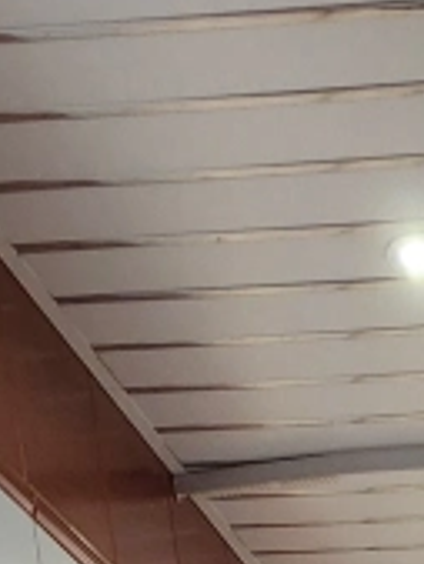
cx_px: 691
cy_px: 1685
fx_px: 1354
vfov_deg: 11.6
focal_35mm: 83
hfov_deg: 15.9
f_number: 2.2
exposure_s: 1/50
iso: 200
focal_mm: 2.2
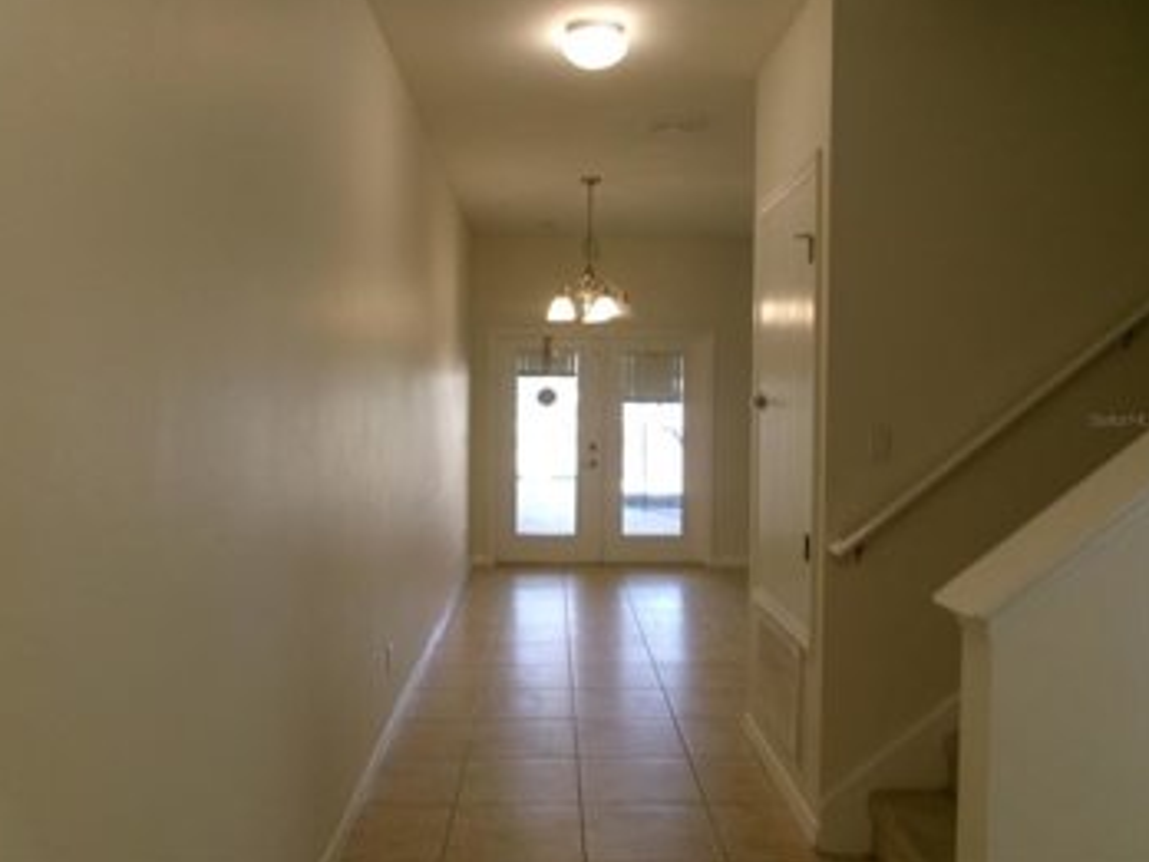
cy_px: 419
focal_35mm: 29
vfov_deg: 48.2
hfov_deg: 61.7
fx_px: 963
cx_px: 565
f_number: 3.9
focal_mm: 5.1
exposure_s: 1/34
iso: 146
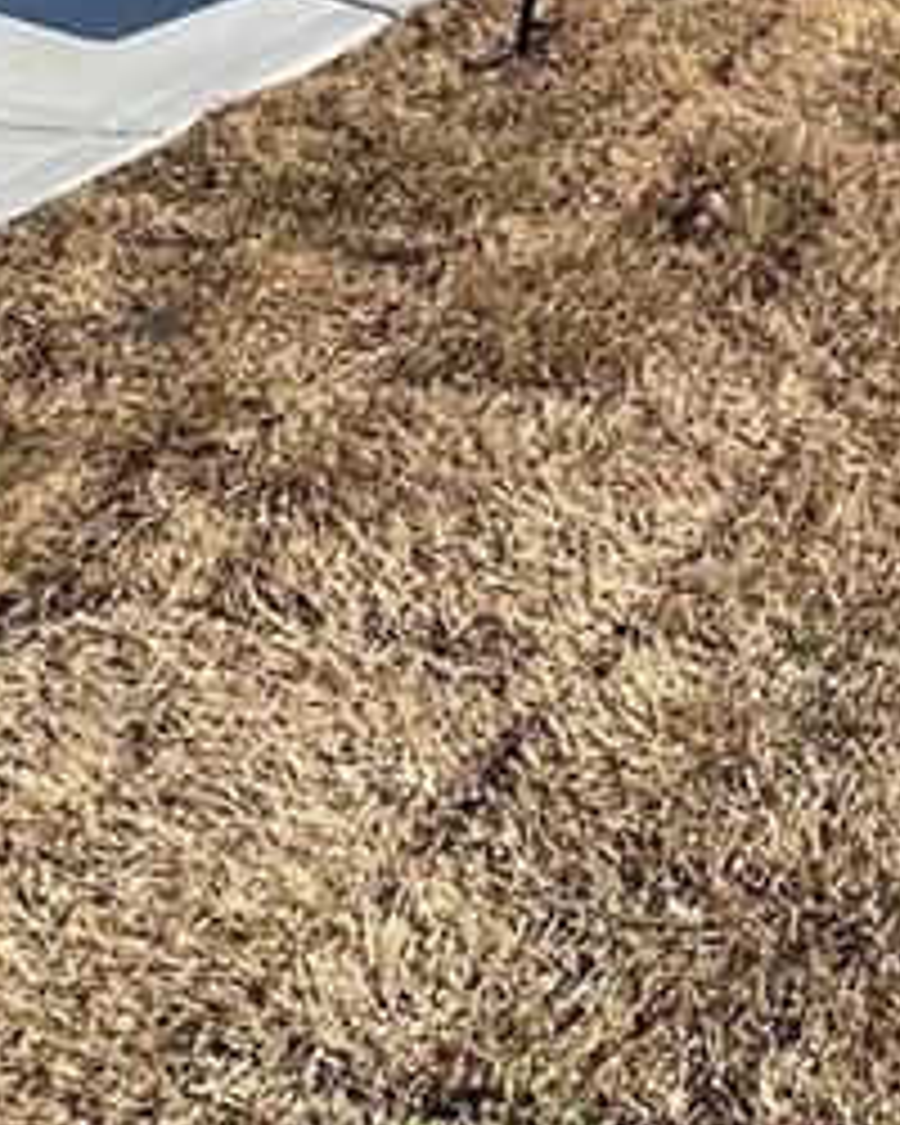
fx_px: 2597
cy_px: -918
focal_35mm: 78
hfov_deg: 15.7
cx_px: 1773
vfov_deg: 18.7
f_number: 1.8
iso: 32
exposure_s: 1/1074
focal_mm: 1.57
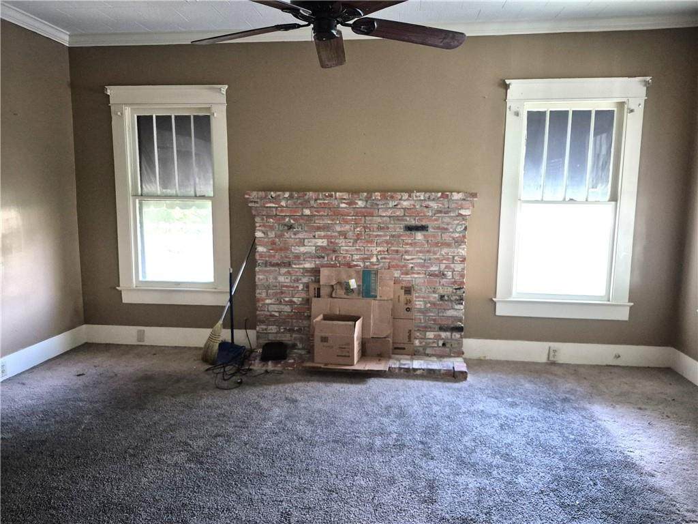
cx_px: 349
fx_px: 464
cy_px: 262
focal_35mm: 23
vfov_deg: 58.9
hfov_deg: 73.9
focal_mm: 5.4
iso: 1600
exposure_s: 1/60
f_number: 1.8
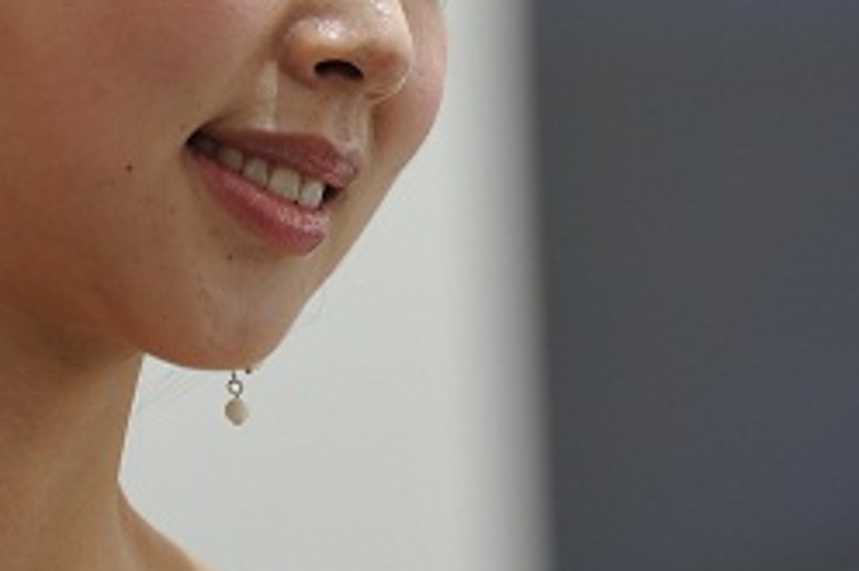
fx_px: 21174
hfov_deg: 2.3
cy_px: -31
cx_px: 248
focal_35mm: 888
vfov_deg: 1.5
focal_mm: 300
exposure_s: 1/100
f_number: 5.6
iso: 400
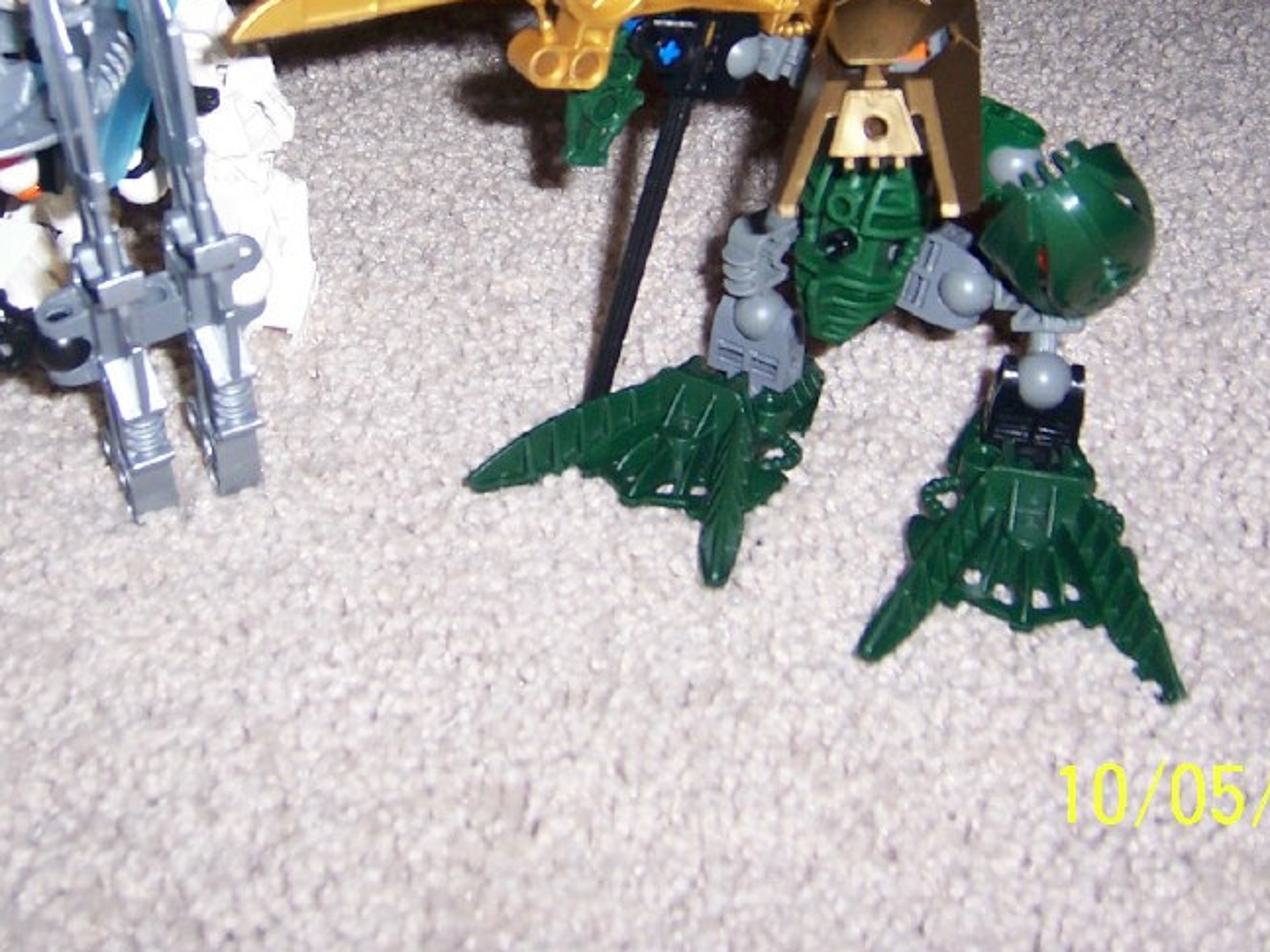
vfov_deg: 25.4
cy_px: 241
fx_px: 2091
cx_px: 546
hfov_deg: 33.7
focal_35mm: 57
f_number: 2.8
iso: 80
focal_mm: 6.2
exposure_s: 1/60
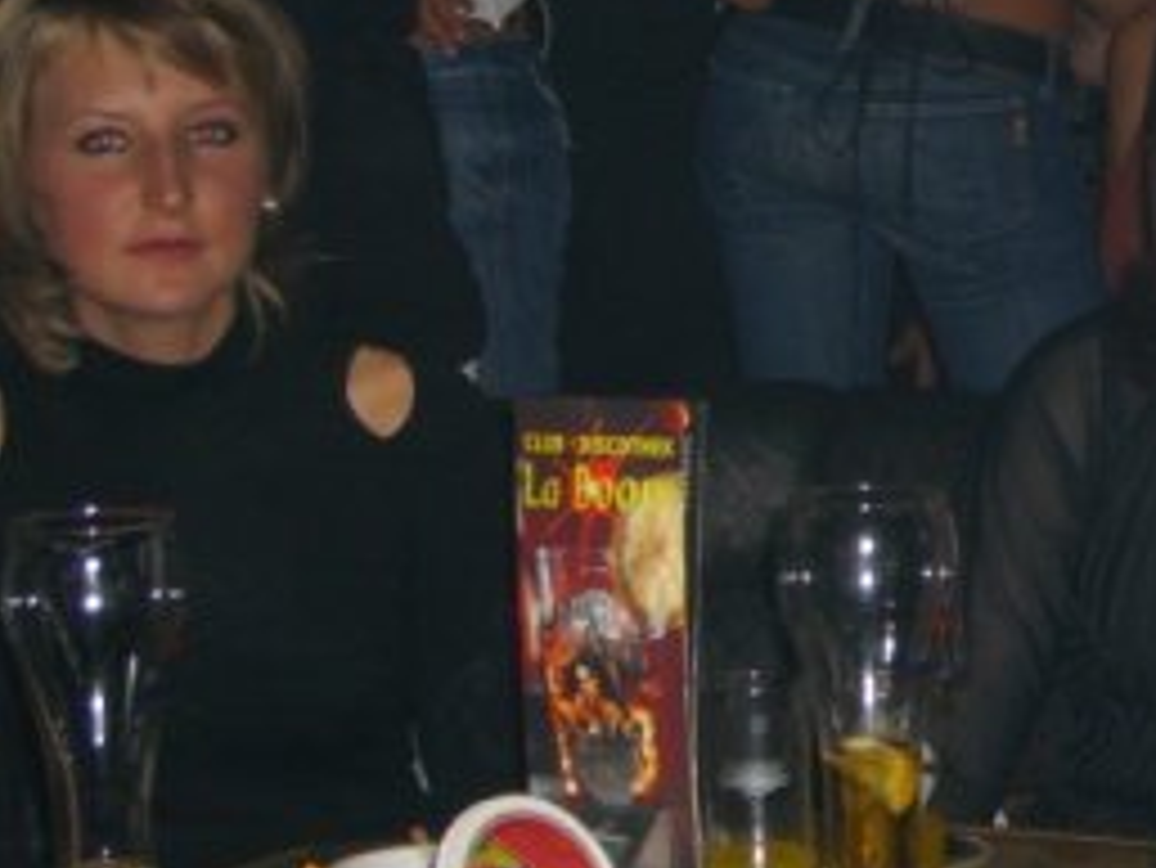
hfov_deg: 14.4
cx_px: 1345
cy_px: 234
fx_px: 4444
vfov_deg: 11.1
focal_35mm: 133
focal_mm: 11.8
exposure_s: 1/60
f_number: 3.6
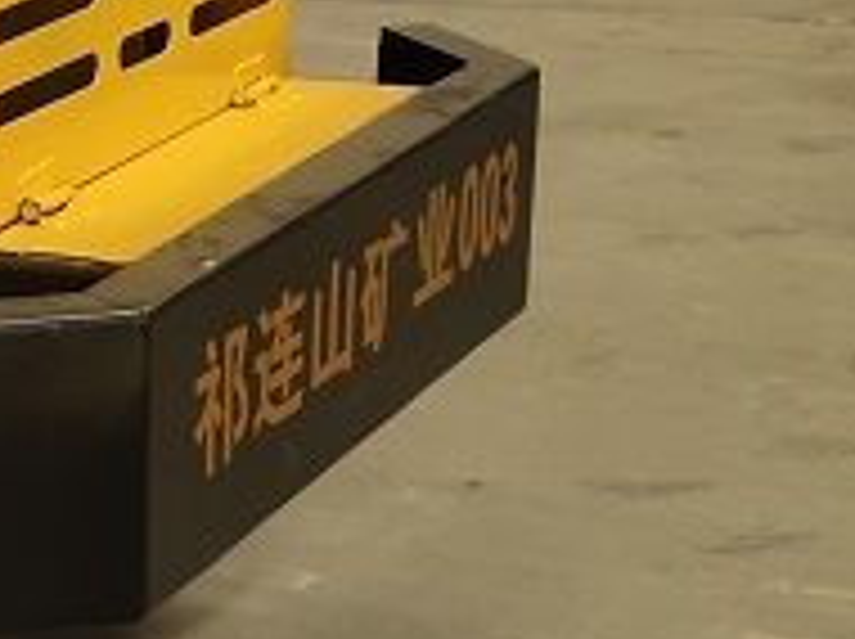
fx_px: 3380
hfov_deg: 11.9
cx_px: -1130
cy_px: 128
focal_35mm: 137
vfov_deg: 10.8
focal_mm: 4.27
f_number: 1.8
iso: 224
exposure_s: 1/50
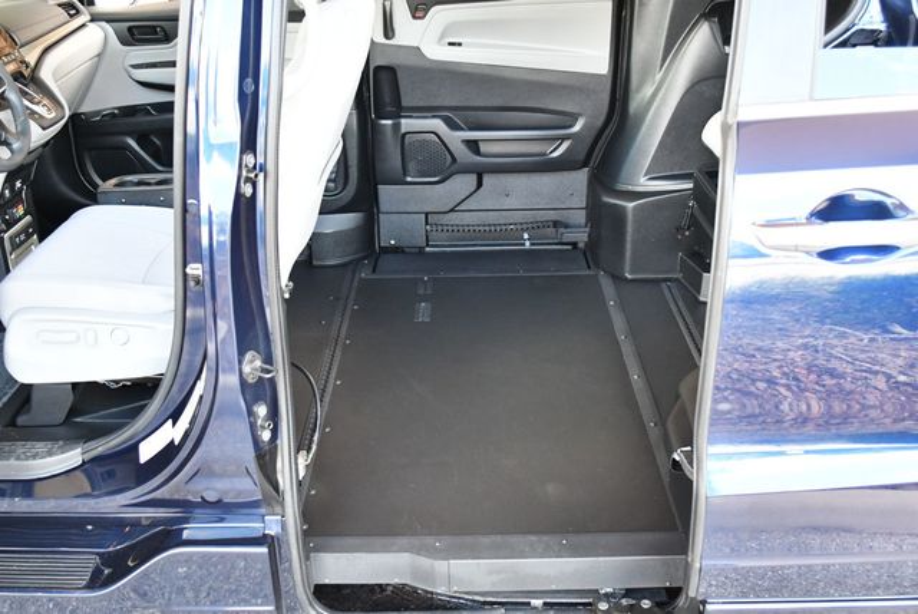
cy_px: 307
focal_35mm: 36
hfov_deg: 53.1
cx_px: 459
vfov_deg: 36.9
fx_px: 919
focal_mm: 18
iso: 1400
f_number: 3.5
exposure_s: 1/125
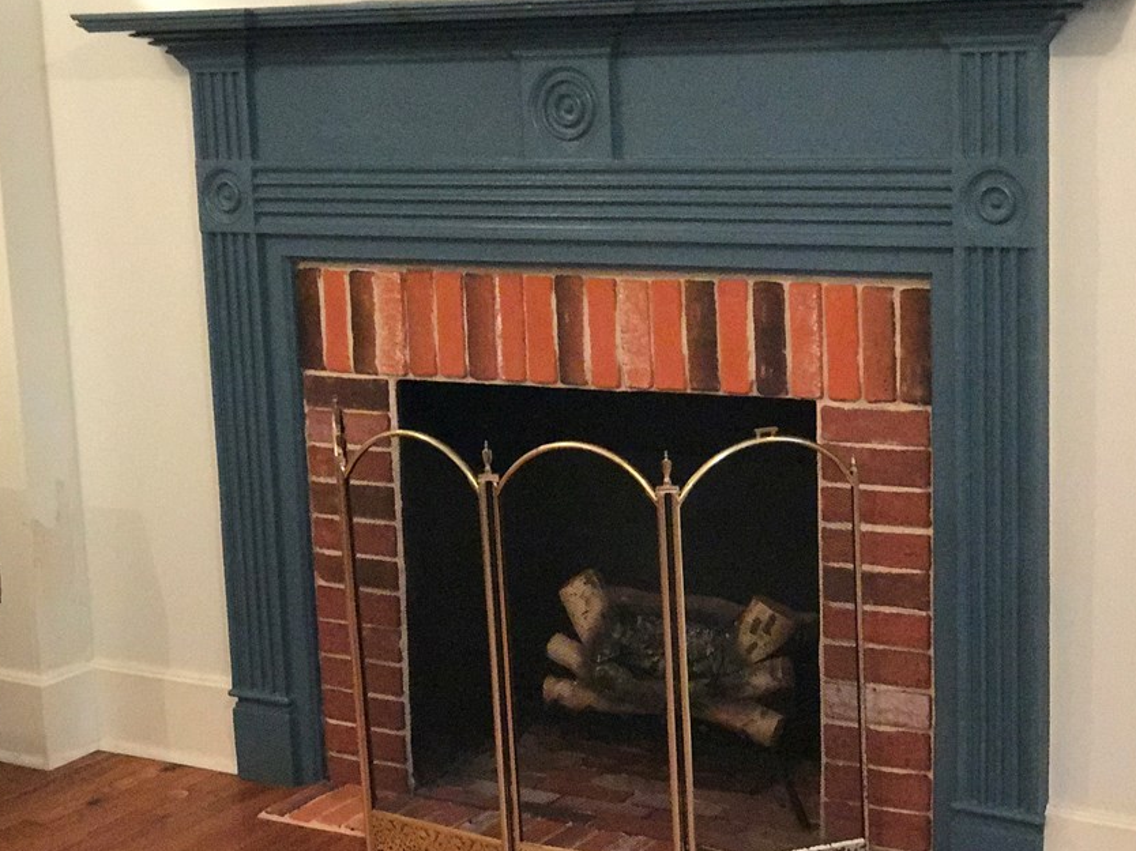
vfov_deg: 21.0
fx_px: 2297
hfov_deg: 27.8
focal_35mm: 70
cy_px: 443
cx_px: 568
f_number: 2.8
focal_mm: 6.6
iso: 800
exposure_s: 1/60
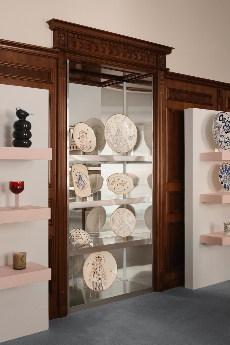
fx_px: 403
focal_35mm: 42
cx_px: 115
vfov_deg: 46.4
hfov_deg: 31.9
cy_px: 172
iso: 400
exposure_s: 1/1.67
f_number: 11
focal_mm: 42
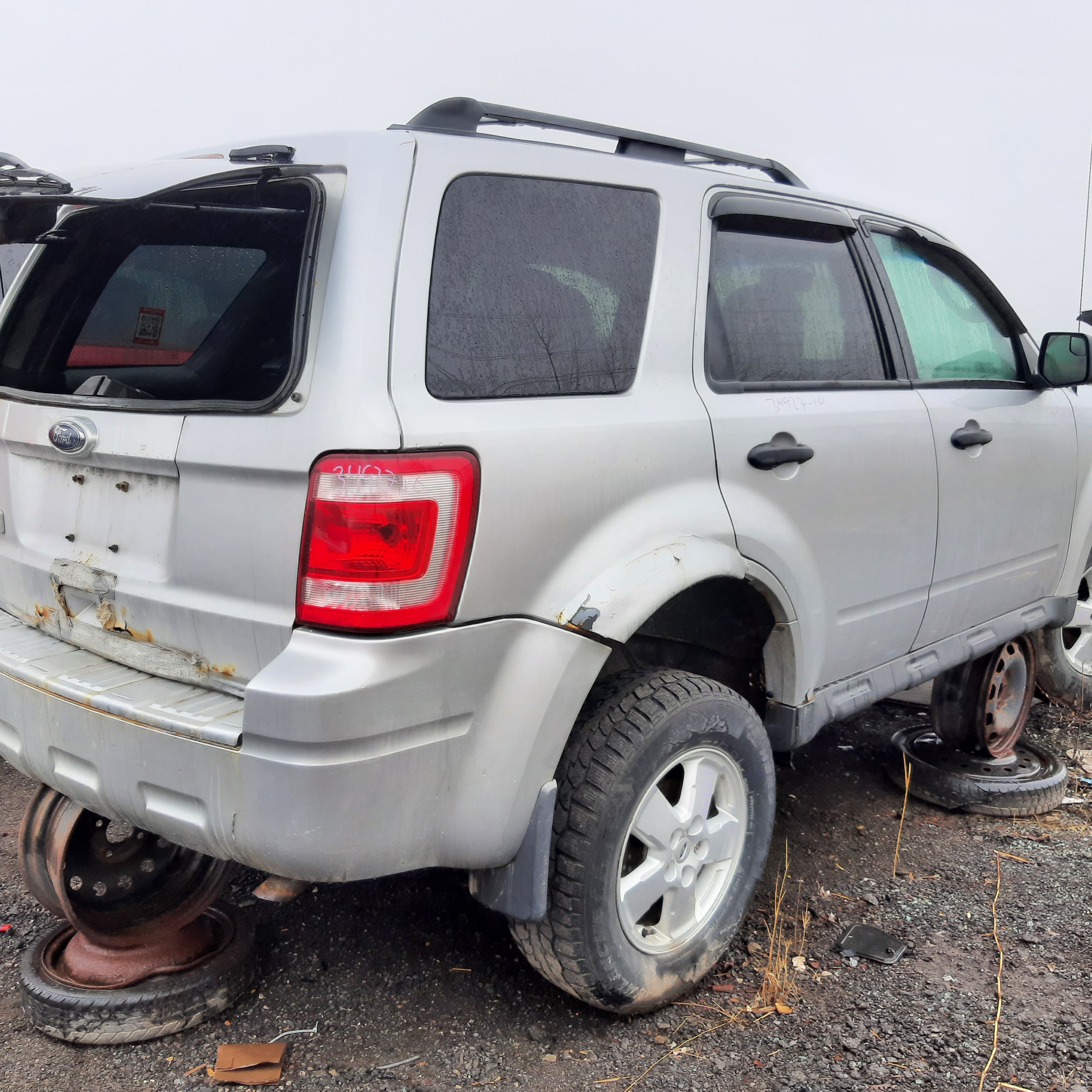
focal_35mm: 32
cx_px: 543
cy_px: 548
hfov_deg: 51.1
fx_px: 1142
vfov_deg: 51.1
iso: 40
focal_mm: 3.92
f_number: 1.7
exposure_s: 1/332
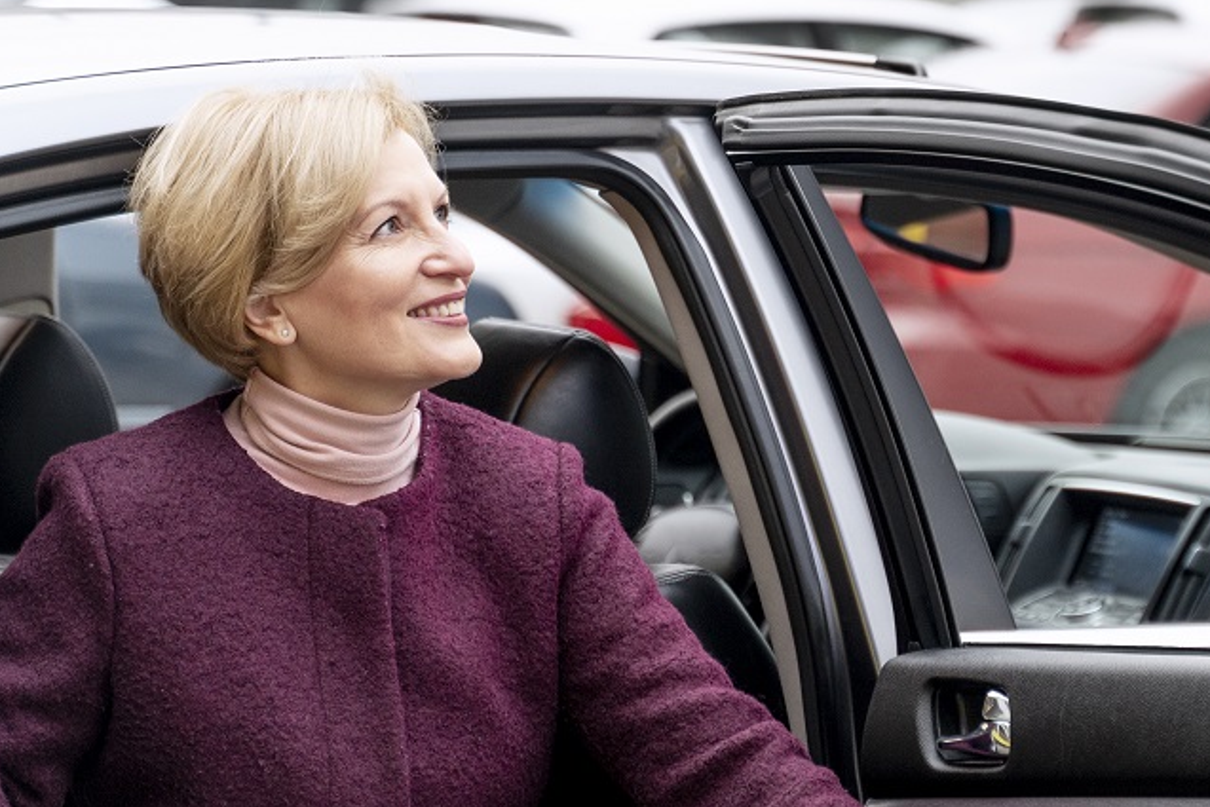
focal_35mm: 146
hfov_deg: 13.9
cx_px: 1052
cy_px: 366
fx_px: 4908
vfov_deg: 9.4
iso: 500
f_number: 2.8
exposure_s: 1/160
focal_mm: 62
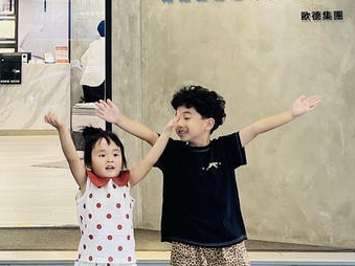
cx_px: 73
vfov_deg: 15.5
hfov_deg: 21.1
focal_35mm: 92
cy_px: -50
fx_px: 943
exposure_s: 1/60
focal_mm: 5.7
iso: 125
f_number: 1.5
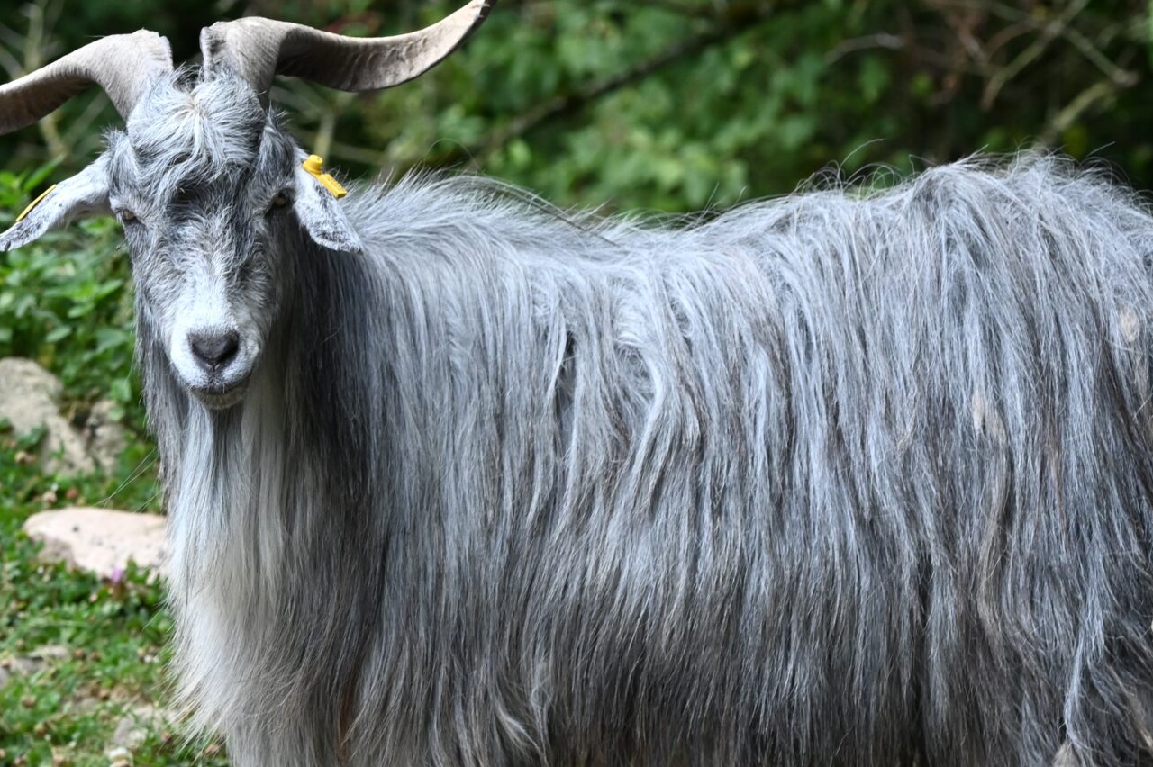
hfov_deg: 5.6
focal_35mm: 370
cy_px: 667
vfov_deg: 3.7
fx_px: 11844
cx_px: 266
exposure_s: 1/1000
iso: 1000
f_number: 8
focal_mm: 185
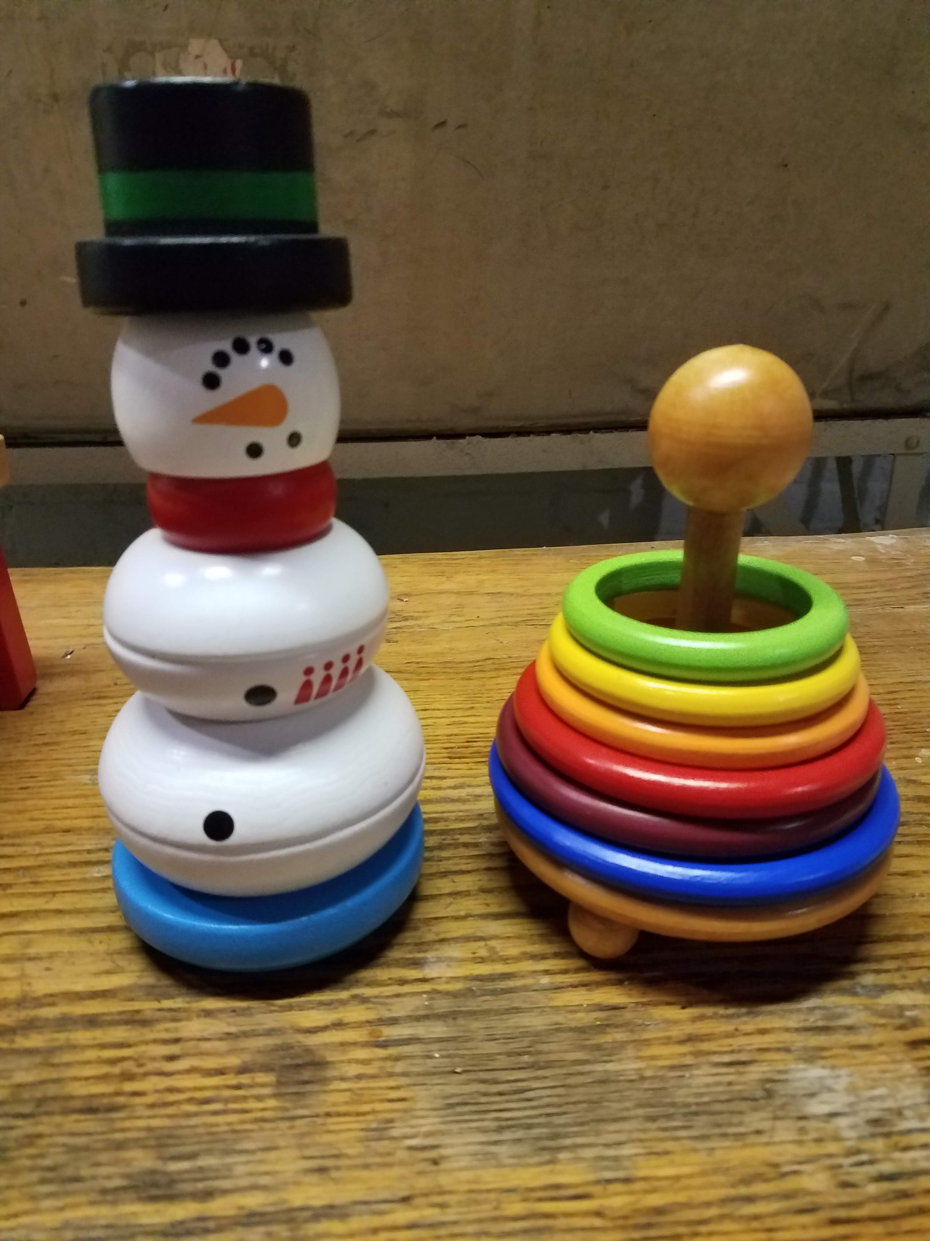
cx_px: 465
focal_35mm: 26
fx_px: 931
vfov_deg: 67.3
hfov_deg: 53.1
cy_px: 620
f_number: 1.7
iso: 400
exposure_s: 1/60
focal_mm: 4.2
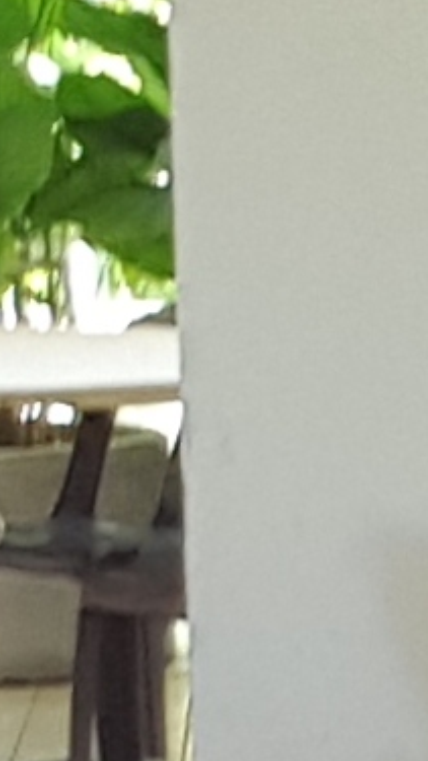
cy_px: 804
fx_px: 3187
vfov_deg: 13.4
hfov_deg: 7.4
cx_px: 805
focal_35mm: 158
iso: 50
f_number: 1.7
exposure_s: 1/50
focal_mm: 2.1
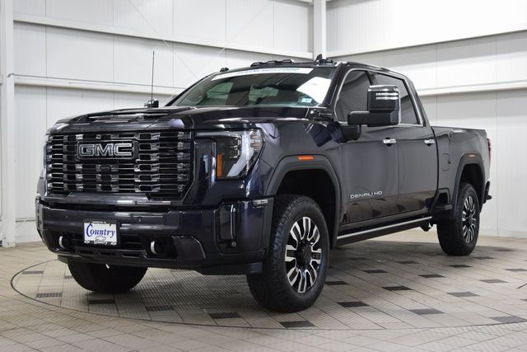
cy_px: 176
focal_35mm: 52
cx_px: 264
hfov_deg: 37.8
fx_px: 769
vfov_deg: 25.8
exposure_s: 1/60
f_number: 5.6
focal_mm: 35
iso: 1600
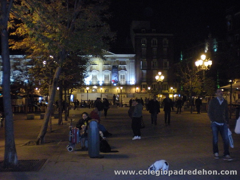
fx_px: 263
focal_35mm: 38
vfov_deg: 37.7
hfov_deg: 49.0
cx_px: 120
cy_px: 90
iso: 681
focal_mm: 6.3
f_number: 3.1
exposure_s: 1/60
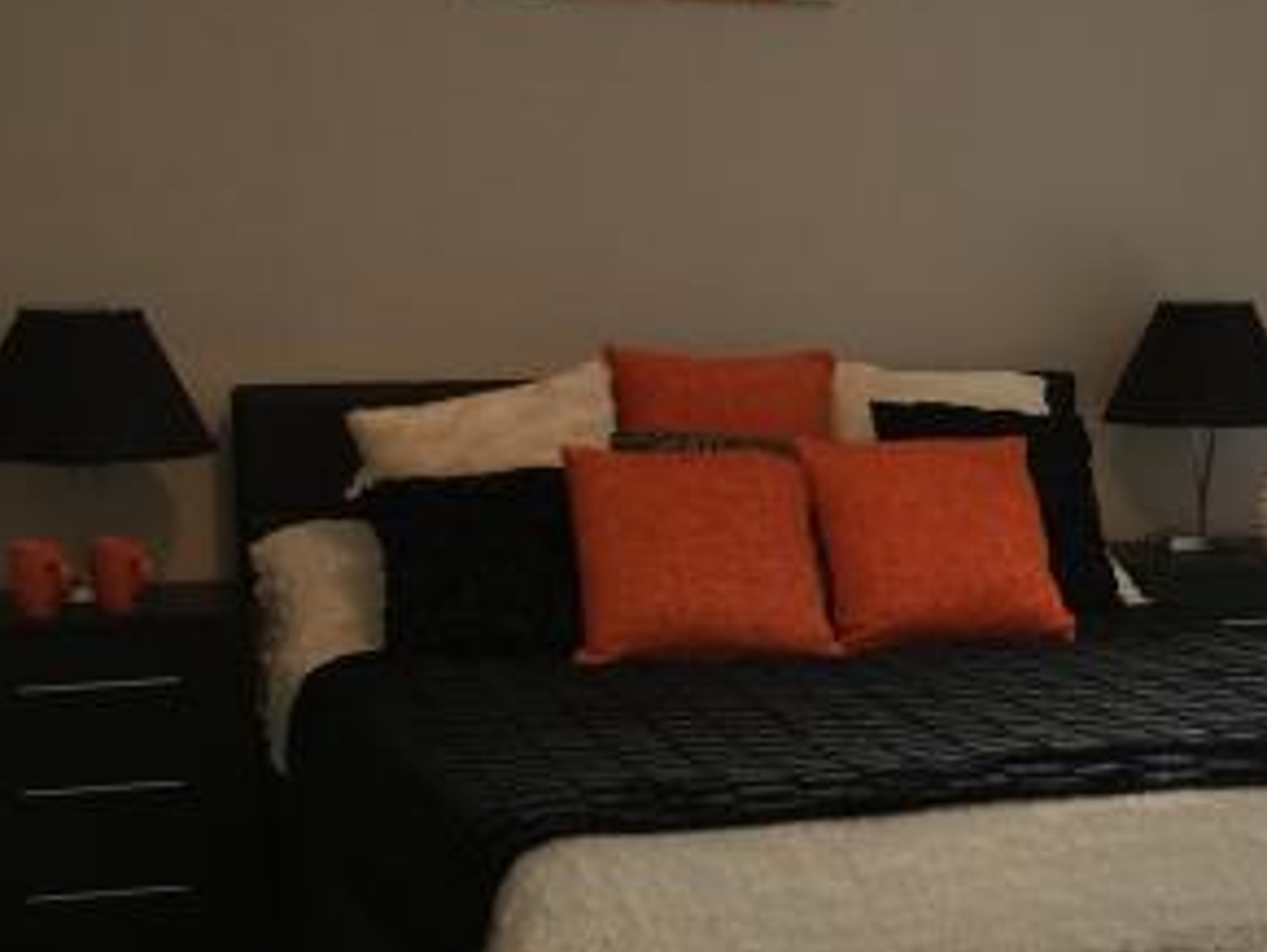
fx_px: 2931
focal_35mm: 80
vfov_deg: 18.4
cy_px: 590
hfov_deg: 23.4
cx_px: 1250
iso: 50
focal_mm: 4.15
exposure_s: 1/17
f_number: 2.2
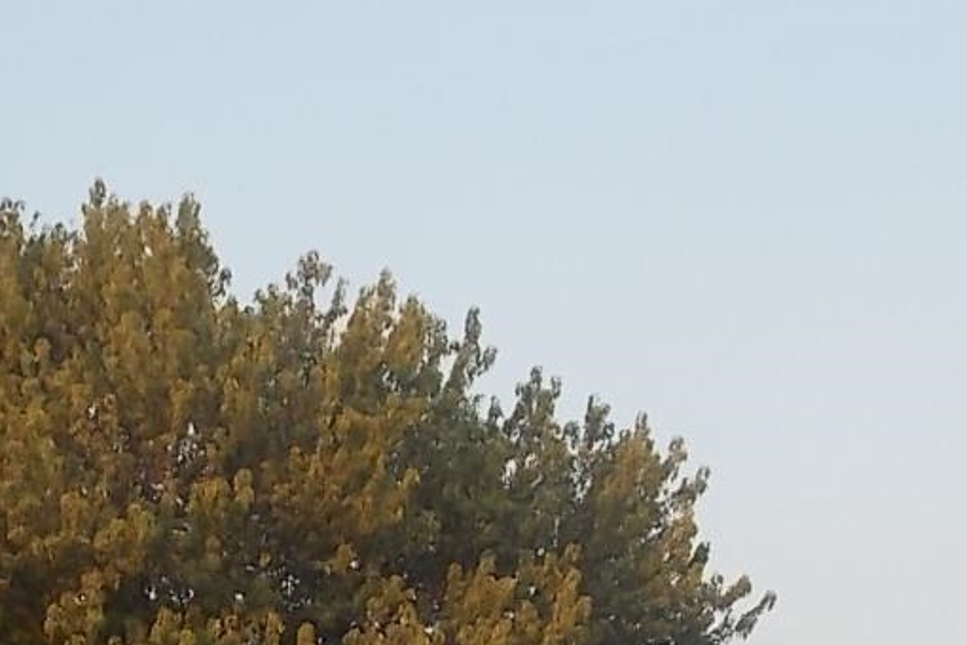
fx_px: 4029
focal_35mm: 150
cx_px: 148
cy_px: 909
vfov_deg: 9.0
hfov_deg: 13.6
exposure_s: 1/80
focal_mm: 8.1
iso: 80
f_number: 3.7
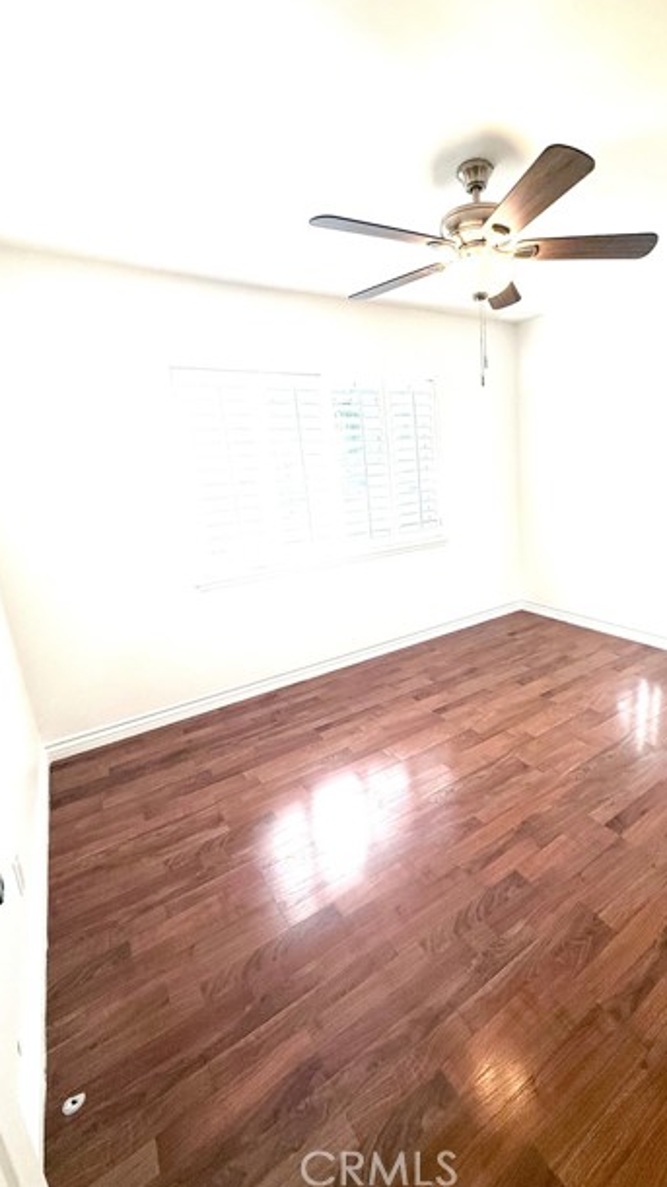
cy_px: 574
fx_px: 503
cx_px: 430
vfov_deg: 99.3
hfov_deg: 65.7
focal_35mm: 16
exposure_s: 1/120
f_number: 2.2
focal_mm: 2.22
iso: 80
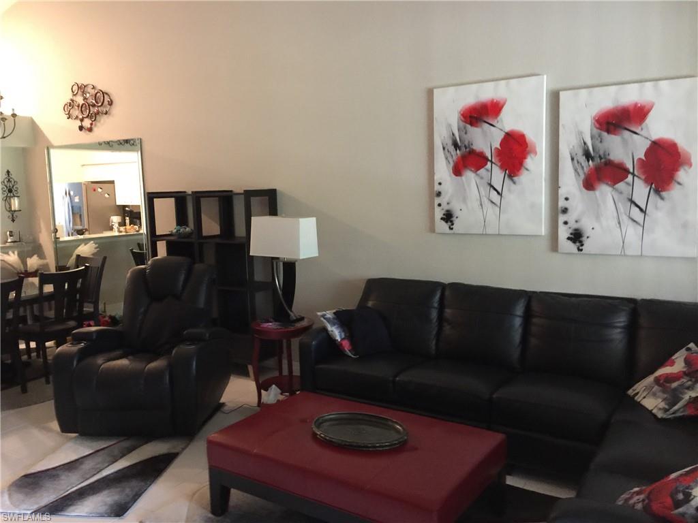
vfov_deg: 48.2
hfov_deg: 61.7
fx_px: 585
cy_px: 262
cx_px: 349
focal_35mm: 29
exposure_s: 1/4
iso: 80
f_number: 2.2
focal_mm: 4.15
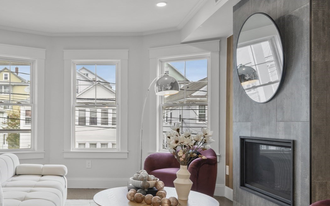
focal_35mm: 35
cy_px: 126
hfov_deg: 53.2
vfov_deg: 36.1
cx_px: 88
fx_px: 315
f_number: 5.6
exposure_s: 1/40
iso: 100
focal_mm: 17.5
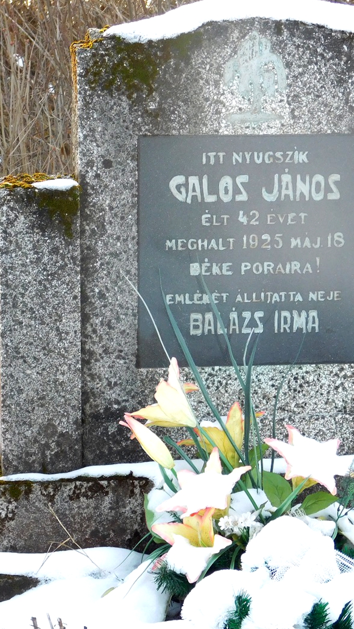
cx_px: 209
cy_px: 315
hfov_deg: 9.1
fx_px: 2220
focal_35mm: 133
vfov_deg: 16.1
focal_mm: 16.1
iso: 125
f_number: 4.5
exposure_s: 1/100
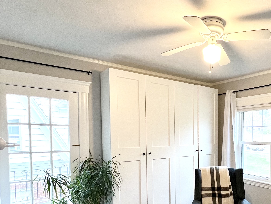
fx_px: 204
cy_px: 148
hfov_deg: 62.3
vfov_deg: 51.3
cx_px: 212
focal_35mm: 26
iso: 250
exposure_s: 1/120
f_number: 1.8
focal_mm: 1.57
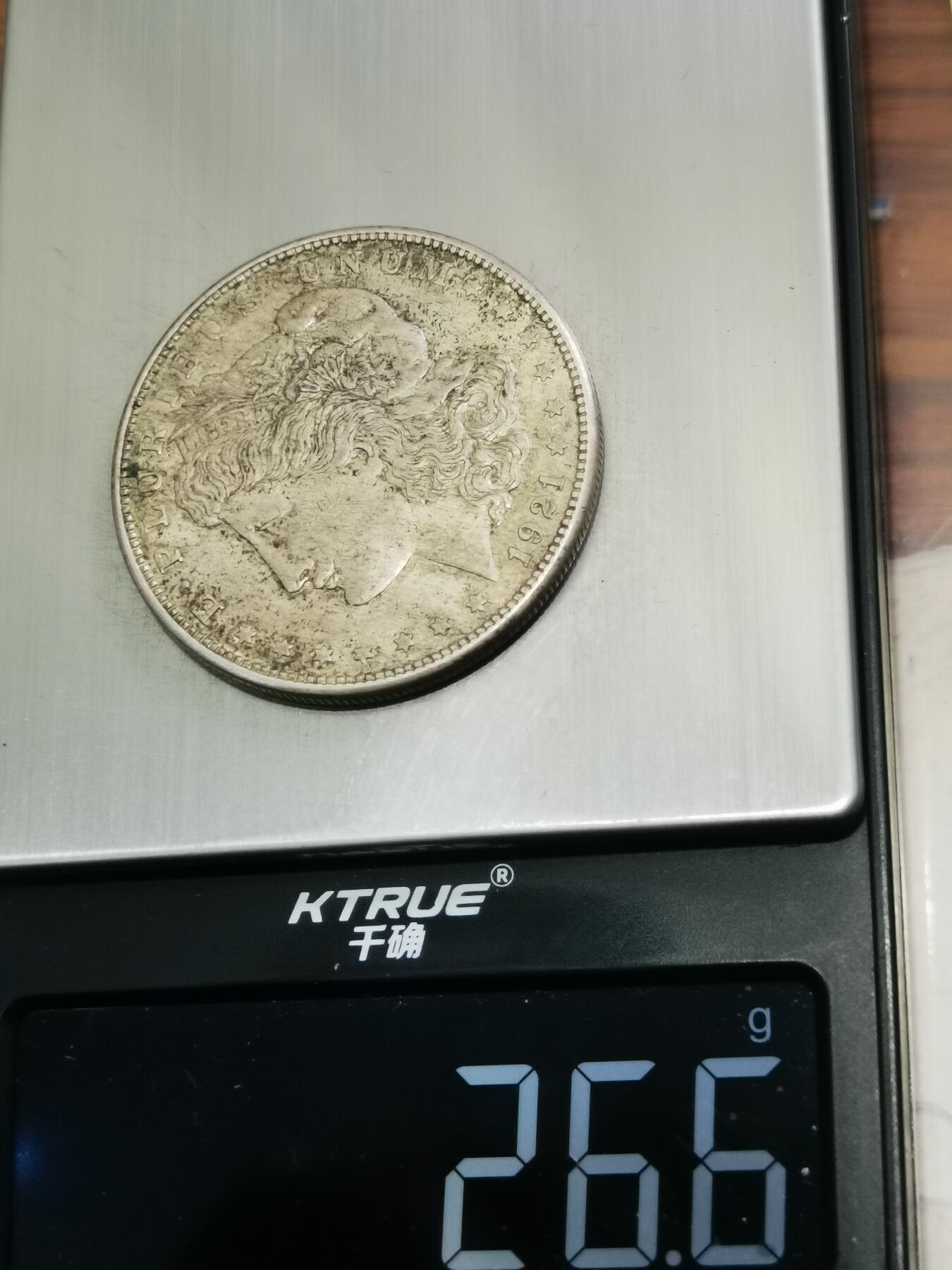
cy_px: 635
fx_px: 2310
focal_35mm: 63
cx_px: 476
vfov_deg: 30.7
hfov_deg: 23.3
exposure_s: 1/100
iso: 125
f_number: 1.9
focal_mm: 6.67
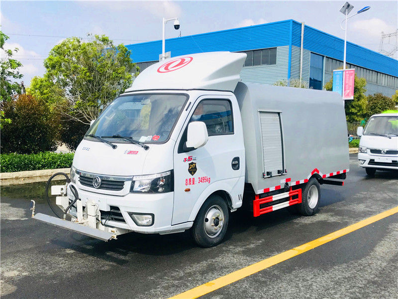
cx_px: 199
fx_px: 322
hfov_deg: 63.4
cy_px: 150
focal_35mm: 28
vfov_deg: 49.7
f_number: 1.8
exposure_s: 1/2128
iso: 20
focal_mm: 3.99
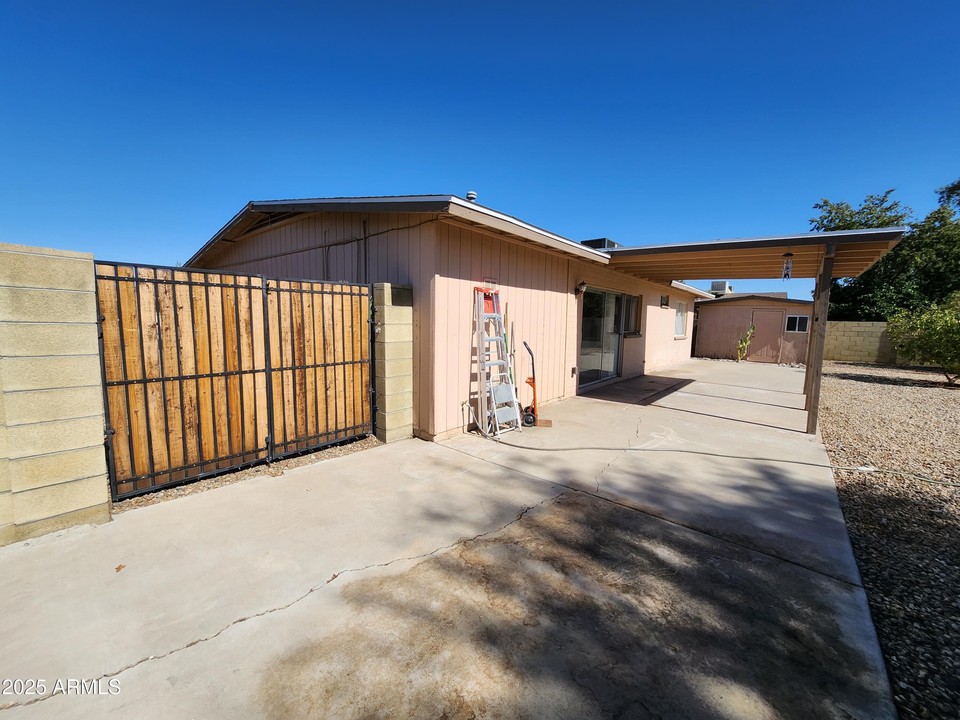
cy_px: 360
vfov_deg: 89.9
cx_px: 480
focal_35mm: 13
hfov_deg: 106.2
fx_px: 361
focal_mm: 1.74
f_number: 2.2
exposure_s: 1/1418
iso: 32
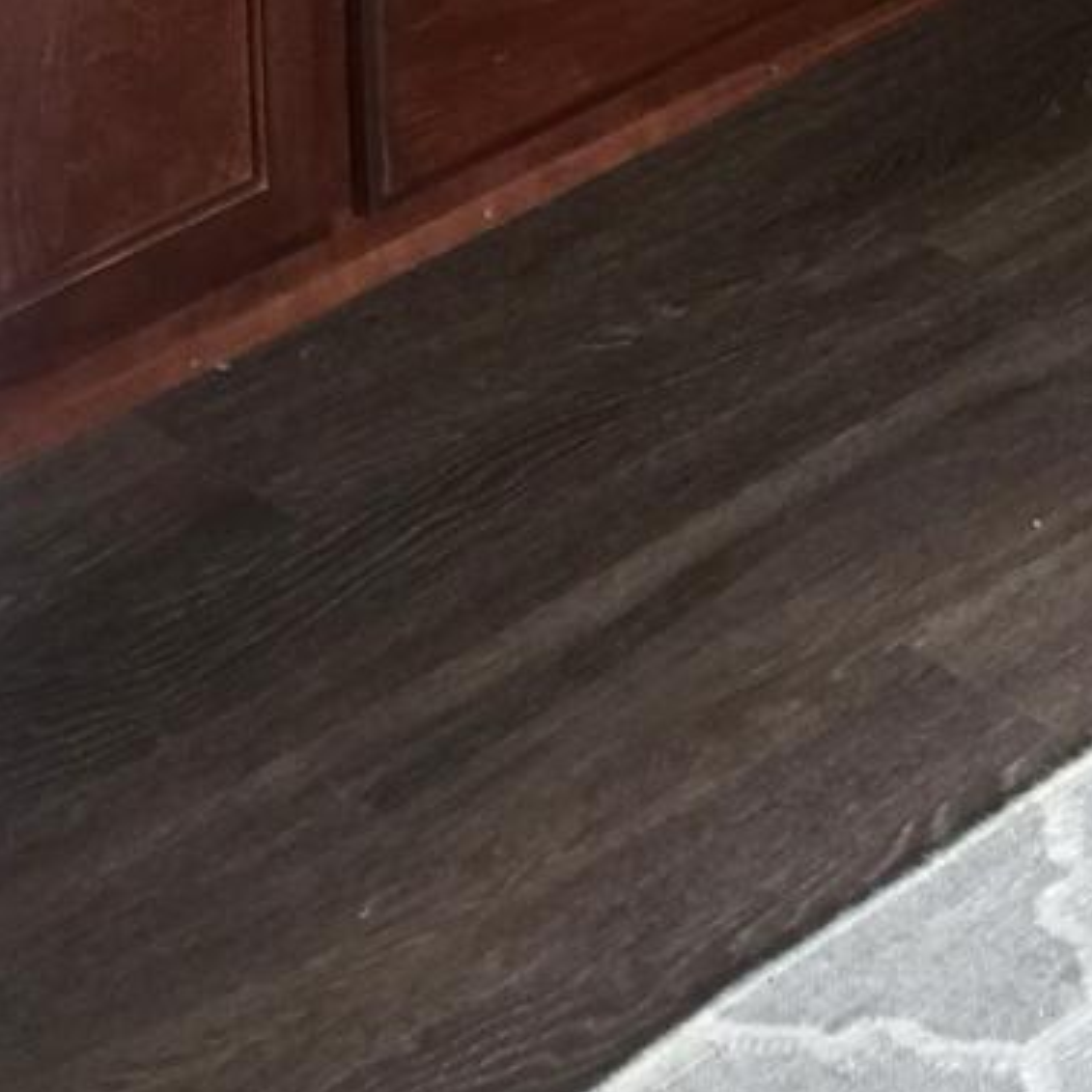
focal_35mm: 136
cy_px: -1370
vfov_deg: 11.1
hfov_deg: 12.8
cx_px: 452
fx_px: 4854
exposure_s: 1/30
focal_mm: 4.15
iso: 40
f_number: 2.2
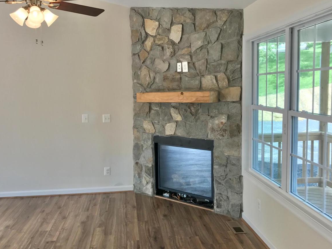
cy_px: 129
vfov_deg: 40.7
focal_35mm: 35
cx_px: 155
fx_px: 336
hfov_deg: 52.6
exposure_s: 1/120
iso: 40
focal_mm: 3.99
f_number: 1.8
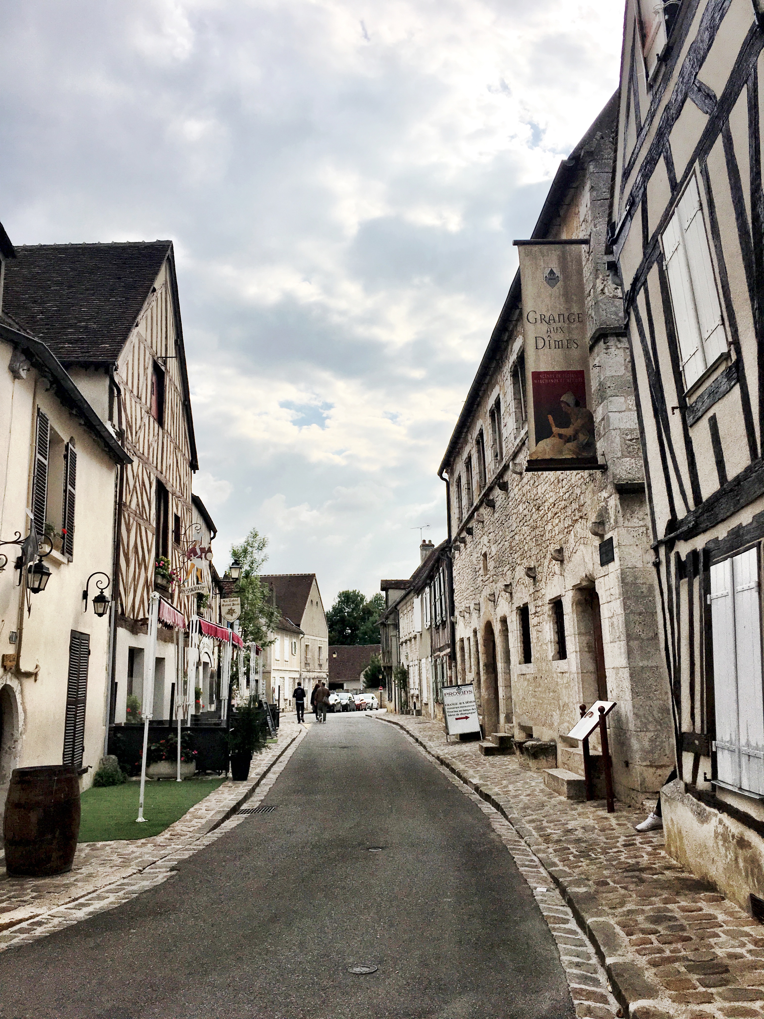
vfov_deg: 61.7
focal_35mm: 29
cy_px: 510
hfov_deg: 48.2
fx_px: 853
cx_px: 382
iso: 25
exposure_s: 1/3077
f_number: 2.2
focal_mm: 4.15
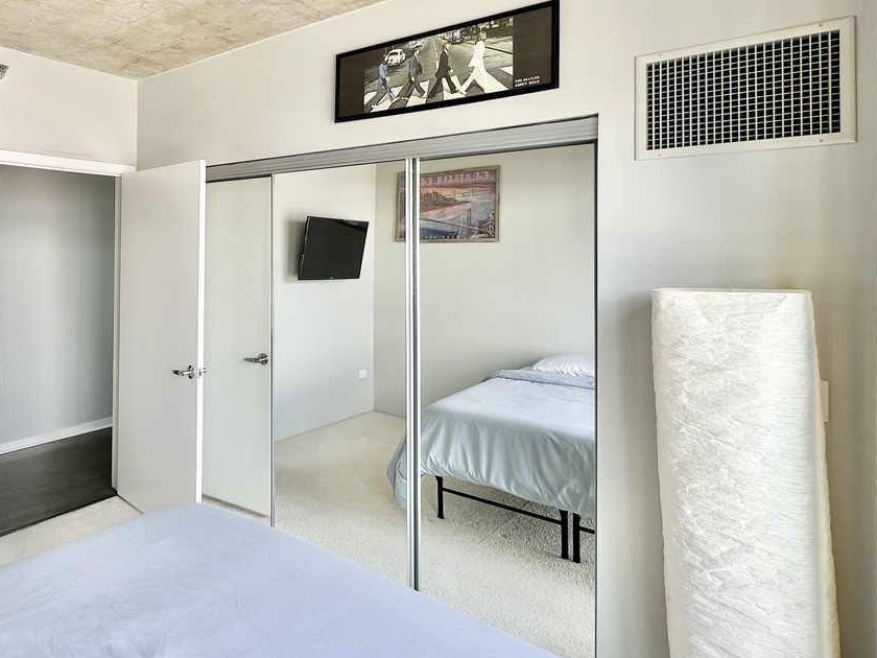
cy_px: 239
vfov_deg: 56.0
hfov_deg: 66.4
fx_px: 608
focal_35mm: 24
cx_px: 204
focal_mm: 2.22
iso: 40
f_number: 2.2
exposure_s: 1/99
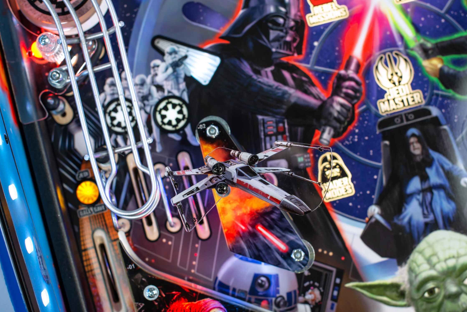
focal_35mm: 57
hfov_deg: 35.0
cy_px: 170
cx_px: 257
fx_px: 740
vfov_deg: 23.8
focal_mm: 50
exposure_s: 1/100
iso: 320
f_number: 5.6
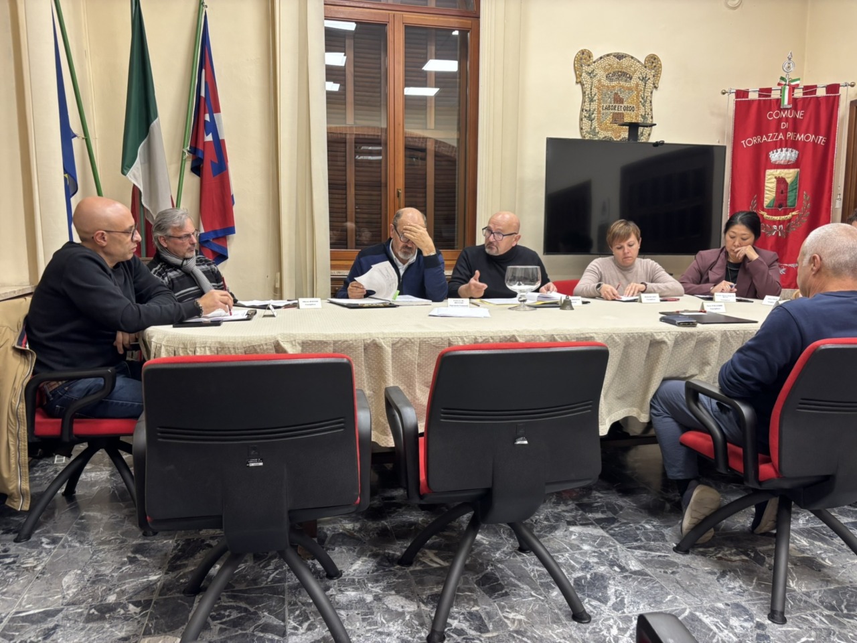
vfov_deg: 53.1
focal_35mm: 26
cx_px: 428
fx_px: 644
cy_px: 322
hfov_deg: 67.3
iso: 125
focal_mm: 5.96
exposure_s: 1/50
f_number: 1.6
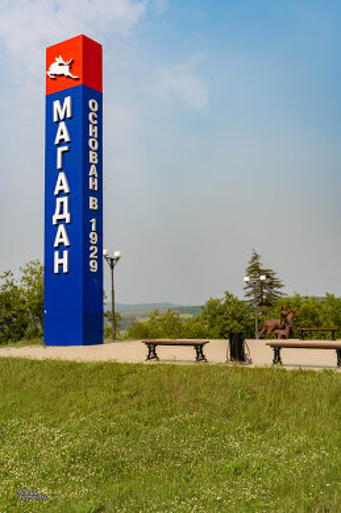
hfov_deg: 35.0
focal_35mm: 38
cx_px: 170
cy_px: 256
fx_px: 540
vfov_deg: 50.7
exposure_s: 1/500
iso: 100
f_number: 5
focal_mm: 38
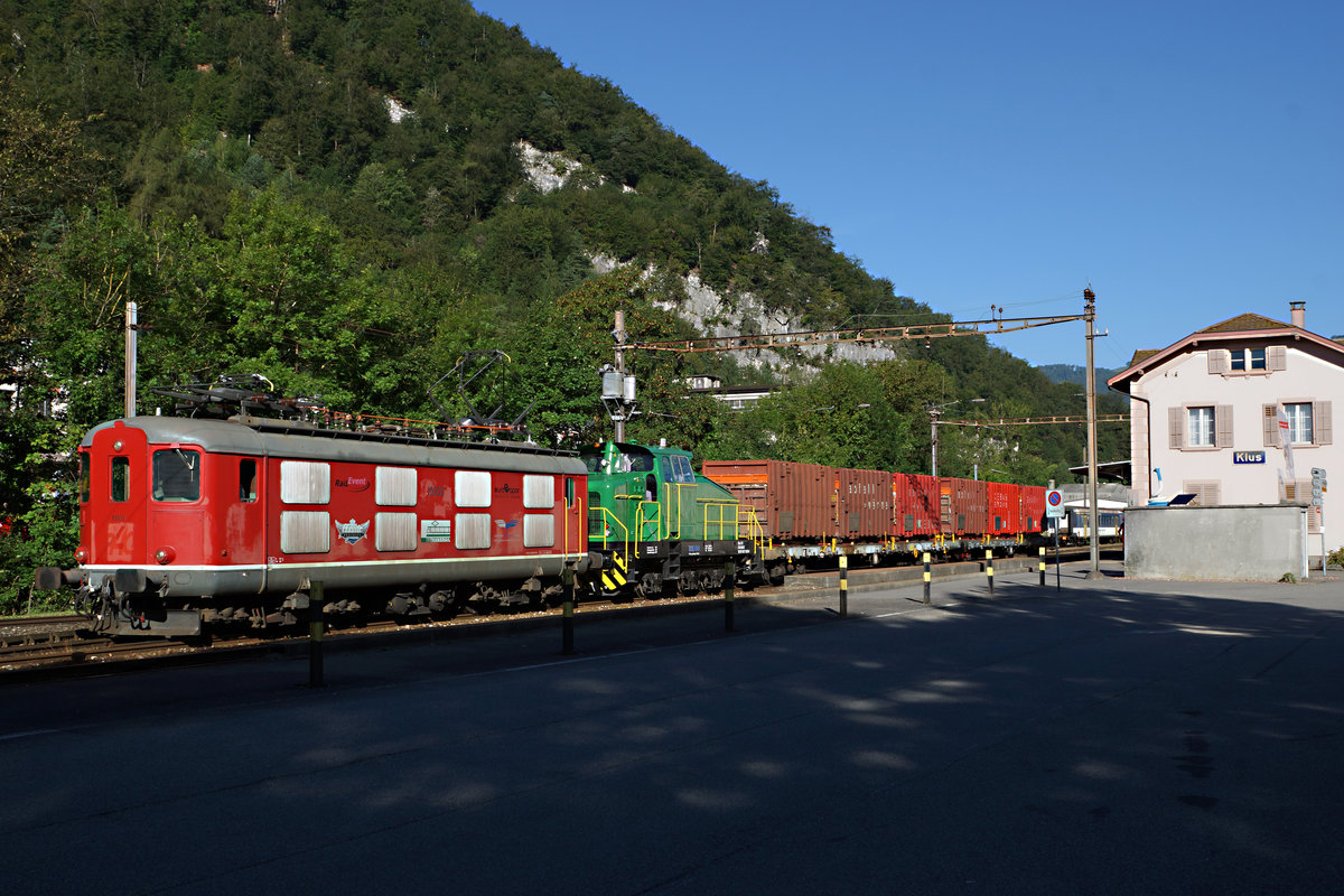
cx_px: 672
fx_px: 1456
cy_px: 448
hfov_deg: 49.6
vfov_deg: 34.2
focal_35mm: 39
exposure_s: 1/160
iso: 100
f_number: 10
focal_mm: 26
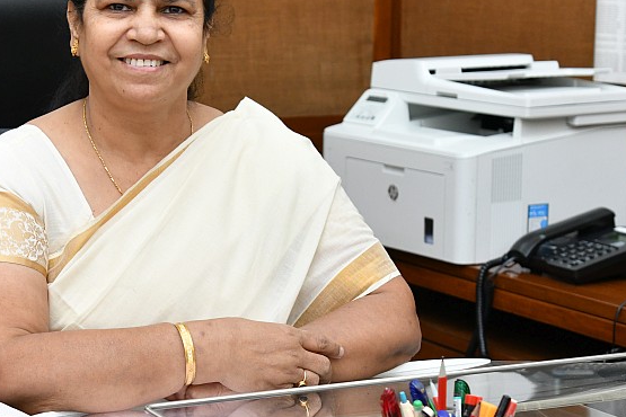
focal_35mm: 119
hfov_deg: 17.1
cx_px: 142
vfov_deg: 11.5
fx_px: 2069
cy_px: 151
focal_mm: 55
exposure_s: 1/160
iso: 1250
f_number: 5.6
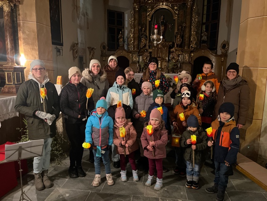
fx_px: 201
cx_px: 134
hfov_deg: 67.3
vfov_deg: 53.1
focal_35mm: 26
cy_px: 100
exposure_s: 1/25
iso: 800
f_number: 1.6
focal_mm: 5.1
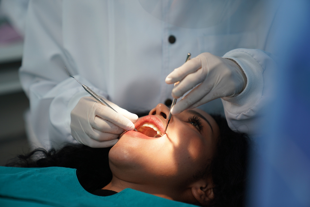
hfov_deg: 28.8
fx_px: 603
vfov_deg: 19.5
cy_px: 104
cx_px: 155
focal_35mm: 70
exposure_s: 1/200
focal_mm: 70
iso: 200
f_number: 2.8
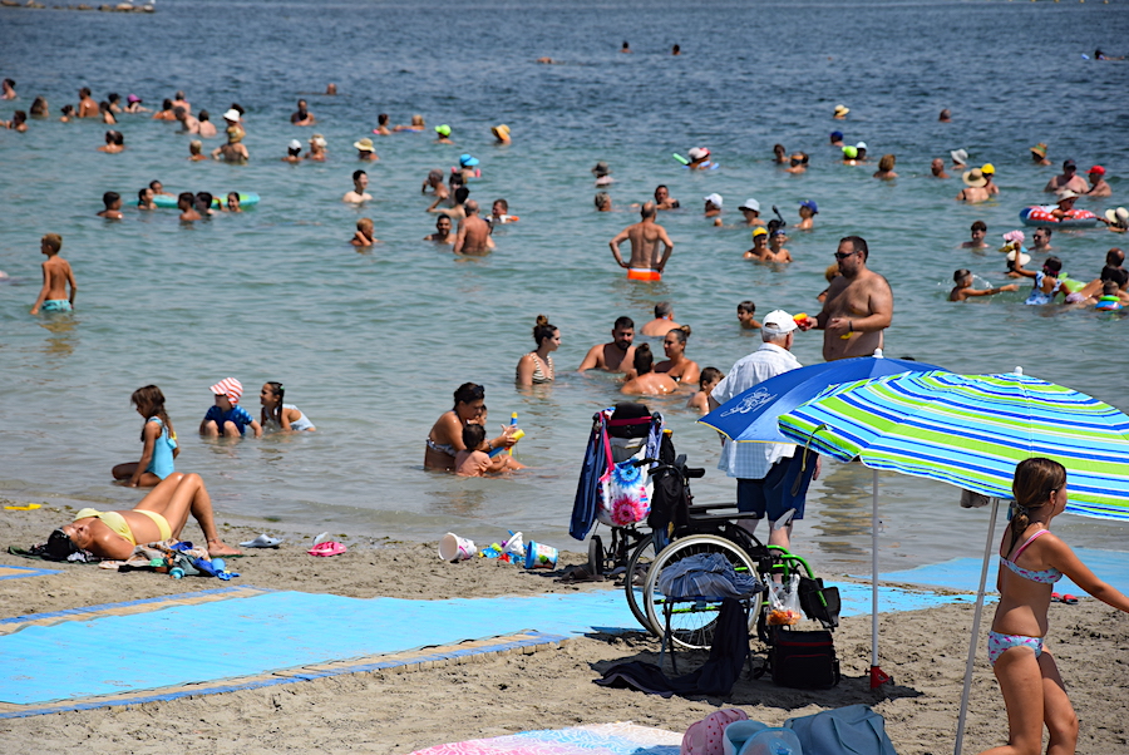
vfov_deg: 8.7
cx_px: 564
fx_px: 4944
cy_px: 378
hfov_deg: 13.0
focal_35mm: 158
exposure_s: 1/1000
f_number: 8
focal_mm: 105
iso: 200
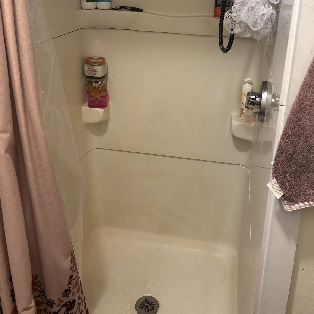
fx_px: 369
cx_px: 182
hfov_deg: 45.9
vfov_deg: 45.3
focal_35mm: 36
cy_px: 102
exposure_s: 1/60
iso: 200
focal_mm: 5.96
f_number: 1.6
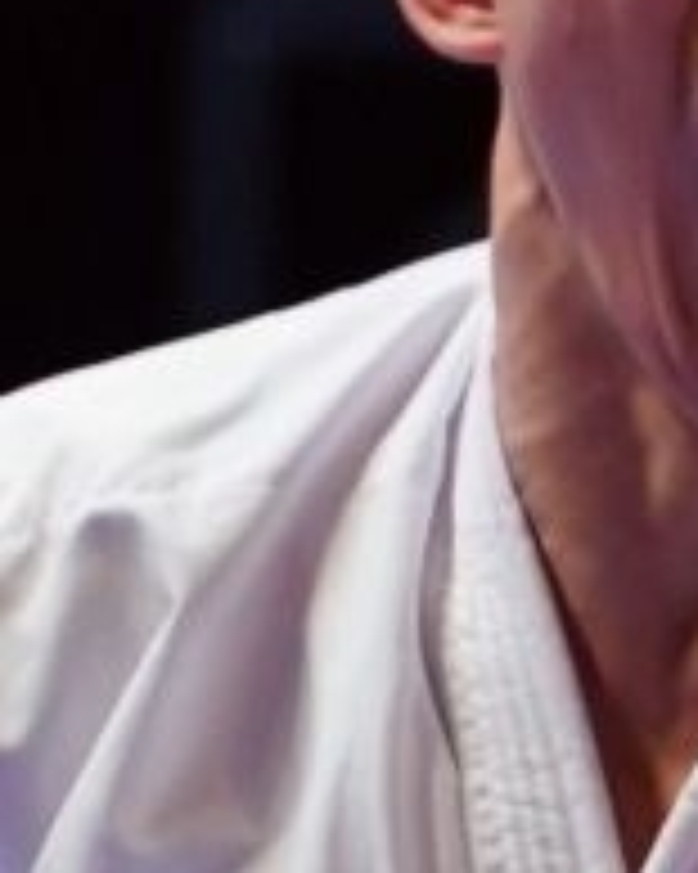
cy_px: 842
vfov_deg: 1.1
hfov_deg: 0.9
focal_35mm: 1757
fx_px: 45406
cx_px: 297
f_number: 2.8
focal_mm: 135
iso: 1600
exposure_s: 1/1000
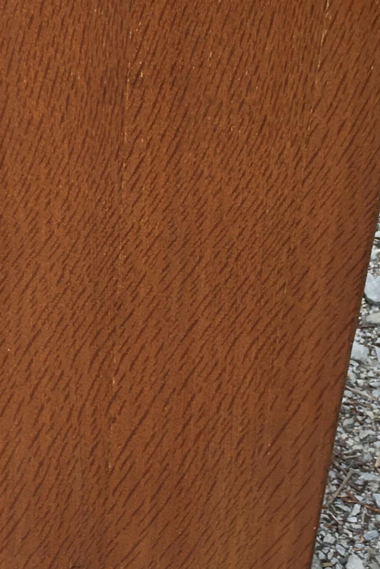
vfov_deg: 25.1
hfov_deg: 16.3
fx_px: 1282
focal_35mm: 81
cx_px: -41
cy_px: 274
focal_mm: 4.15
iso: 25
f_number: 2.2
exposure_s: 1/126
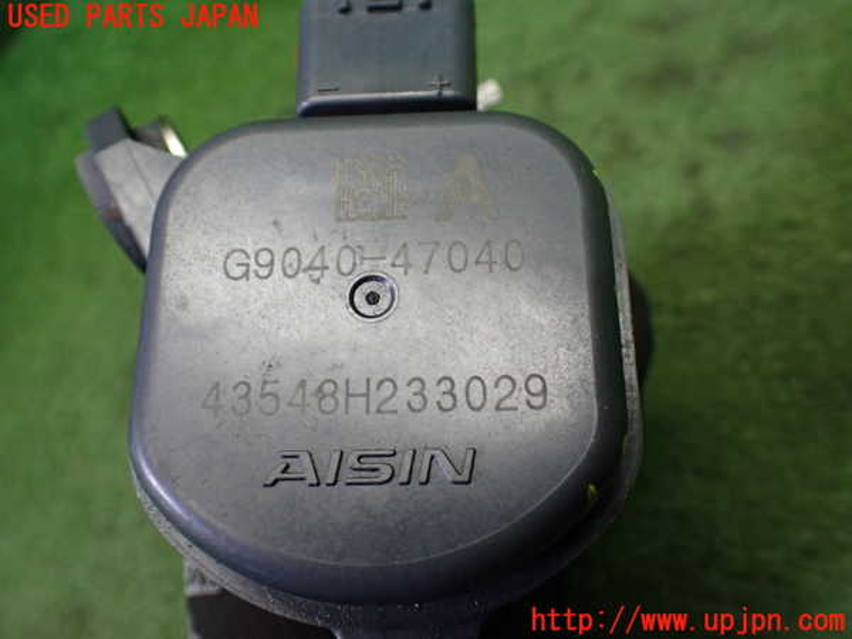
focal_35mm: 30
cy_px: 320
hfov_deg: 60.0
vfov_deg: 46.8
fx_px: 738
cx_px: 426
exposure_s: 1/125
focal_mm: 5.4
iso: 500
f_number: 2.3
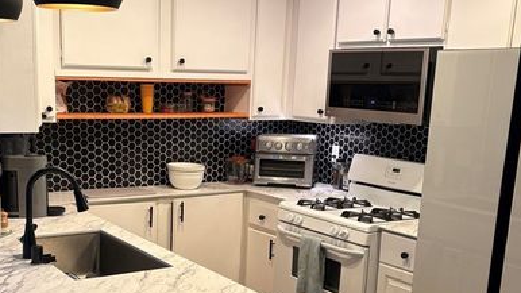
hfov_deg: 41.8
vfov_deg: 24.1
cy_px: 233
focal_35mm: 49
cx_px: 200
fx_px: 677
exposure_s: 1/60
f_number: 1.6
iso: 100
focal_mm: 5.96
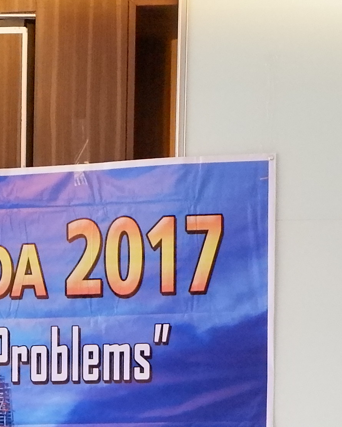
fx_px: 1835
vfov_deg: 12.7
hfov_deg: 9.9
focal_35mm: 145
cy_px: 623
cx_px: -328
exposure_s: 1/25
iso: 3200
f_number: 4.2
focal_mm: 23.2
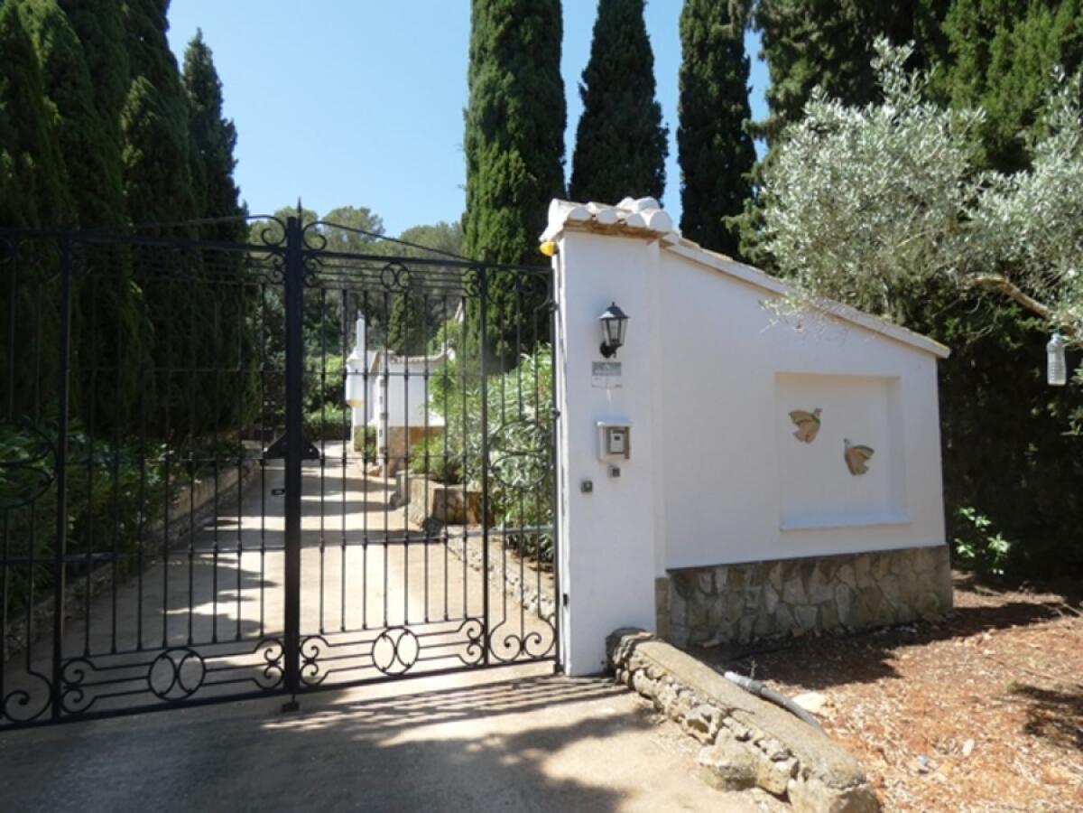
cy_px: 406
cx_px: 542
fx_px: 626
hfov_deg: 81.7
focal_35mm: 20
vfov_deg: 66.0
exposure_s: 1/800
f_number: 2.8
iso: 80
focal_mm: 3.6
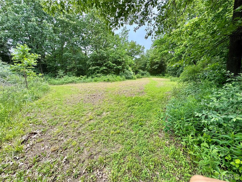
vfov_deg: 85.7
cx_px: 121
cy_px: 91
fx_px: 98
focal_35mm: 14
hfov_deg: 102.1
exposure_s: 1/354
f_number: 2.2
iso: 40
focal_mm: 2.22
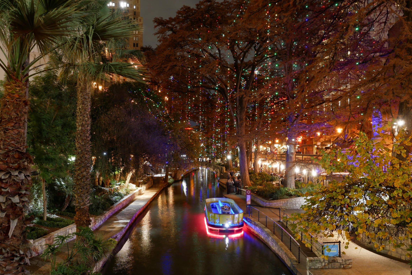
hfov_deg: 61.9
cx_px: 210
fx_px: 343
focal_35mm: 30
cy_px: 149
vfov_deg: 43.6
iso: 200
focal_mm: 14
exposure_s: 5
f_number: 5.6
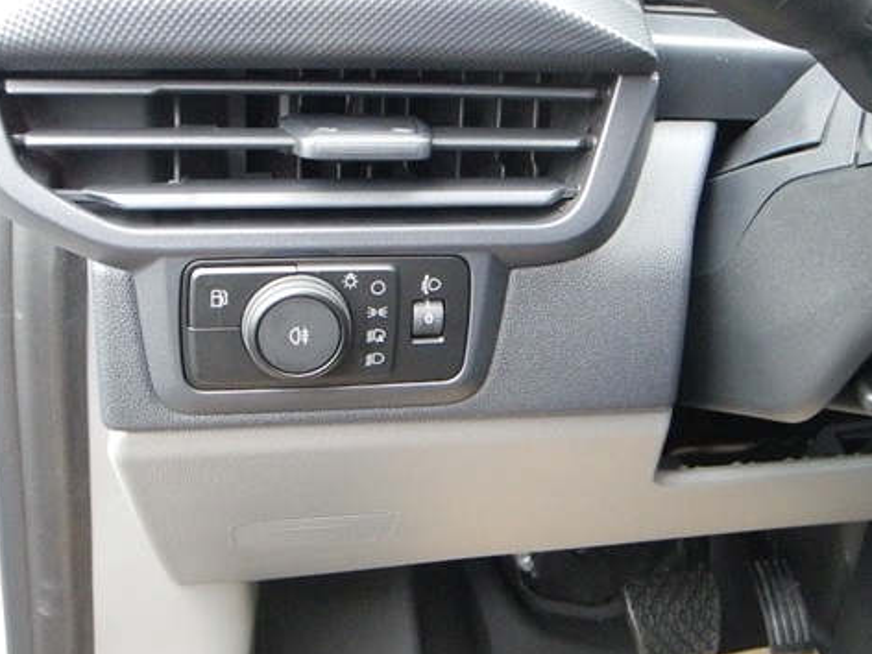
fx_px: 957
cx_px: 447
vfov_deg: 37.6
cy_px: 275
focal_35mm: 38
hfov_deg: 49.0
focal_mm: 6
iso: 2200
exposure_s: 1/30
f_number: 2.8
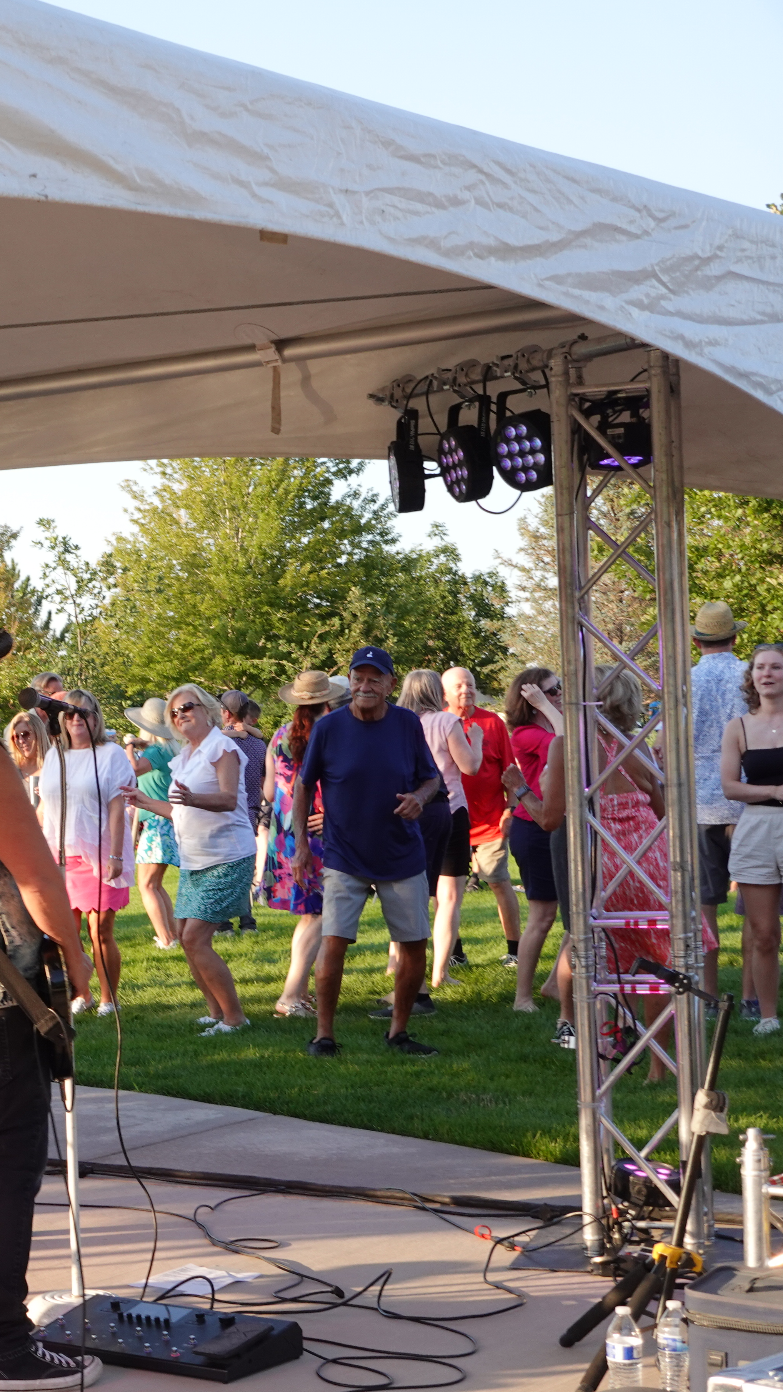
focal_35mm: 76
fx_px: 2805
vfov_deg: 27.9
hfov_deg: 15.1
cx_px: -250
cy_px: 691
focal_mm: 17.24
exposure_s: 1/200
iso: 160
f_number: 4
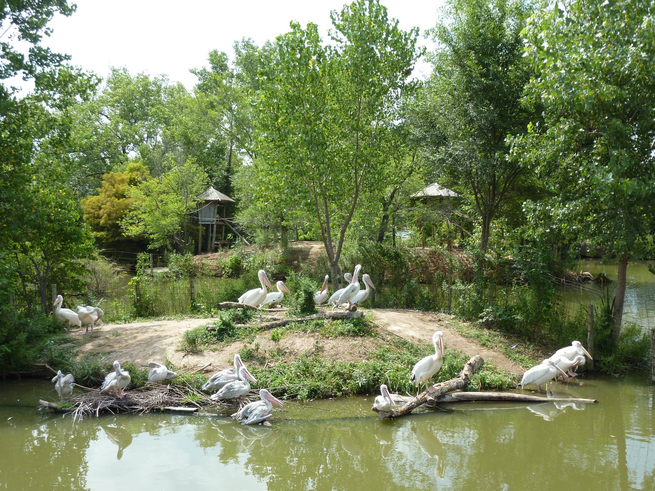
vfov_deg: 34.3
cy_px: 246
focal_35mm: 42
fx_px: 795
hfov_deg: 44.8
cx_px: 328
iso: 125
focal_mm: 6.9
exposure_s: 1/500
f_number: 3.7
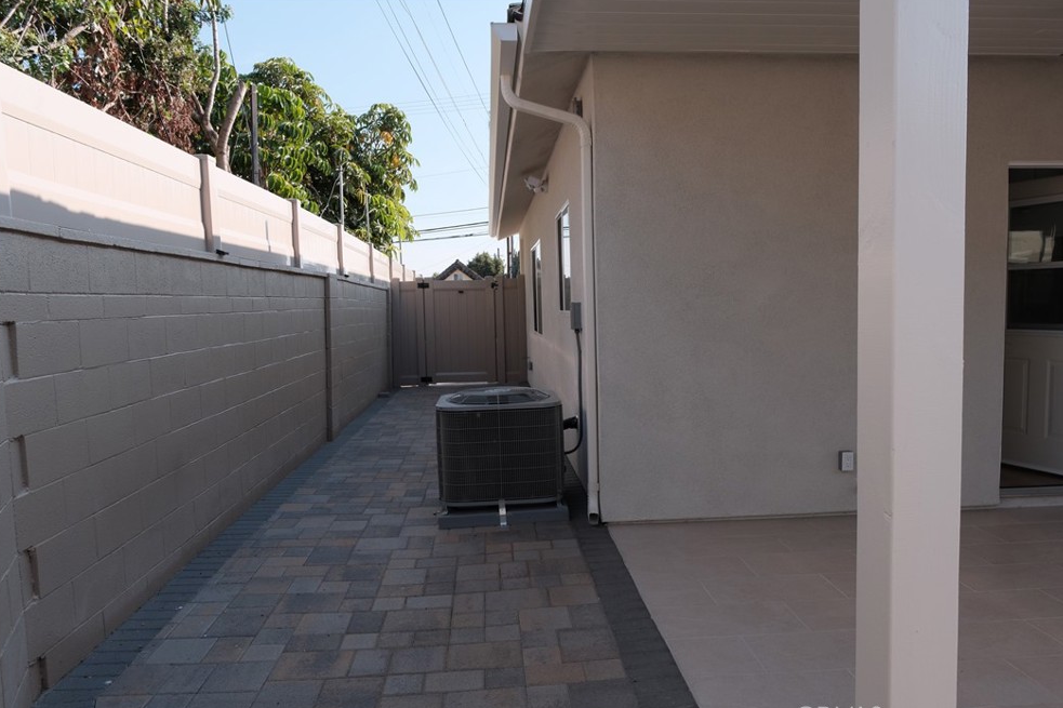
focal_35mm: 25
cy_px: 363
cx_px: 537
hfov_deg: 71.5
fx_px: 738
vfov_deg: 51.3
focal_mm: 16
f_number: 5.6
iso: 320
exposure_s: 1/480
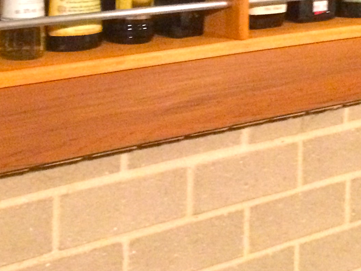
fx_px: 939
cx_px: 87
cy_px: -129
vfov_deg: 15.2
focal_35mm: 90
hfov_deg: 21.6
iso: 640
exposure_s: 1/15
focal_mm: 4.15
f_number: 2.2
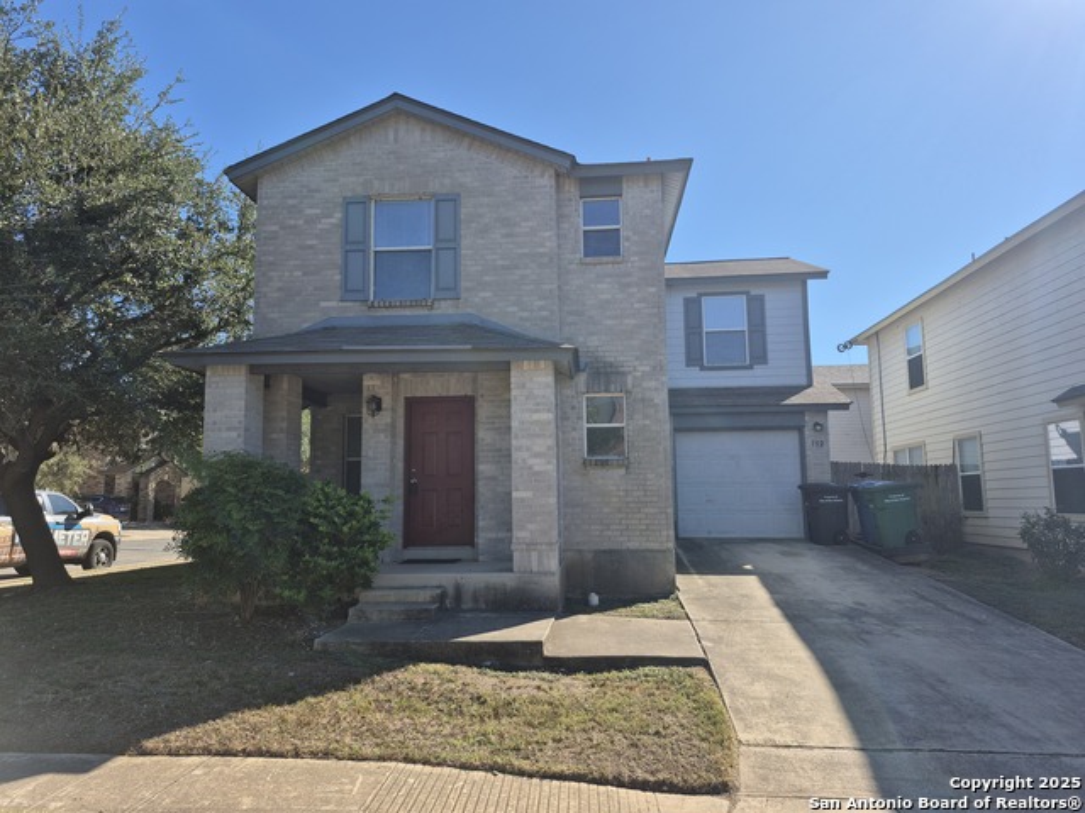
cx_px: 542
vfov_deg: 58.9
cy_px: 406
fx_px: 721
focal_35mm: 23
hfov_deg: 73.9
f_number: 1.8
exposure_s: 1/1640
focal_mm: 5.4
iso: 25
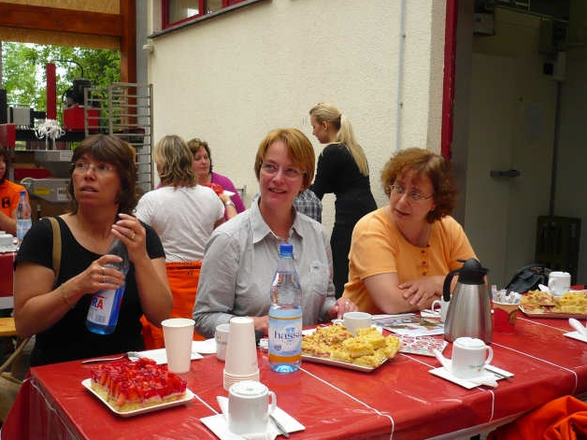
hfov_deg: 47.8
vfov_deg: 36.8
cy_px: 236
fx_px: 661
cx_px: 276
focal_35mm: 39
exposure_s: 1/160
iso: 100
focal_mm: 5.8
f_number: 2.8
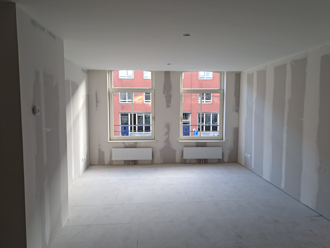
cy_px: 124
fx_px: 229
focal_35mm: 24
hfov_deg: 71.6
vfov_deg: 56.8
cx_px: 165
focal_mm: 5.2
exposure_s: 1/50
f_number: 1.8
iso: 64
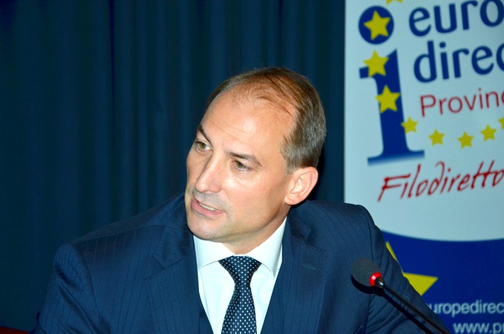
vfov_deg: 12.1
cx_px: 252
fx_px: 1572
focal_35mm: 112
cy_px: 167
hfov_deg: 18.2
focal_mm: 75
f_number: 5.3
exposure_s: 1/60
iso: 200
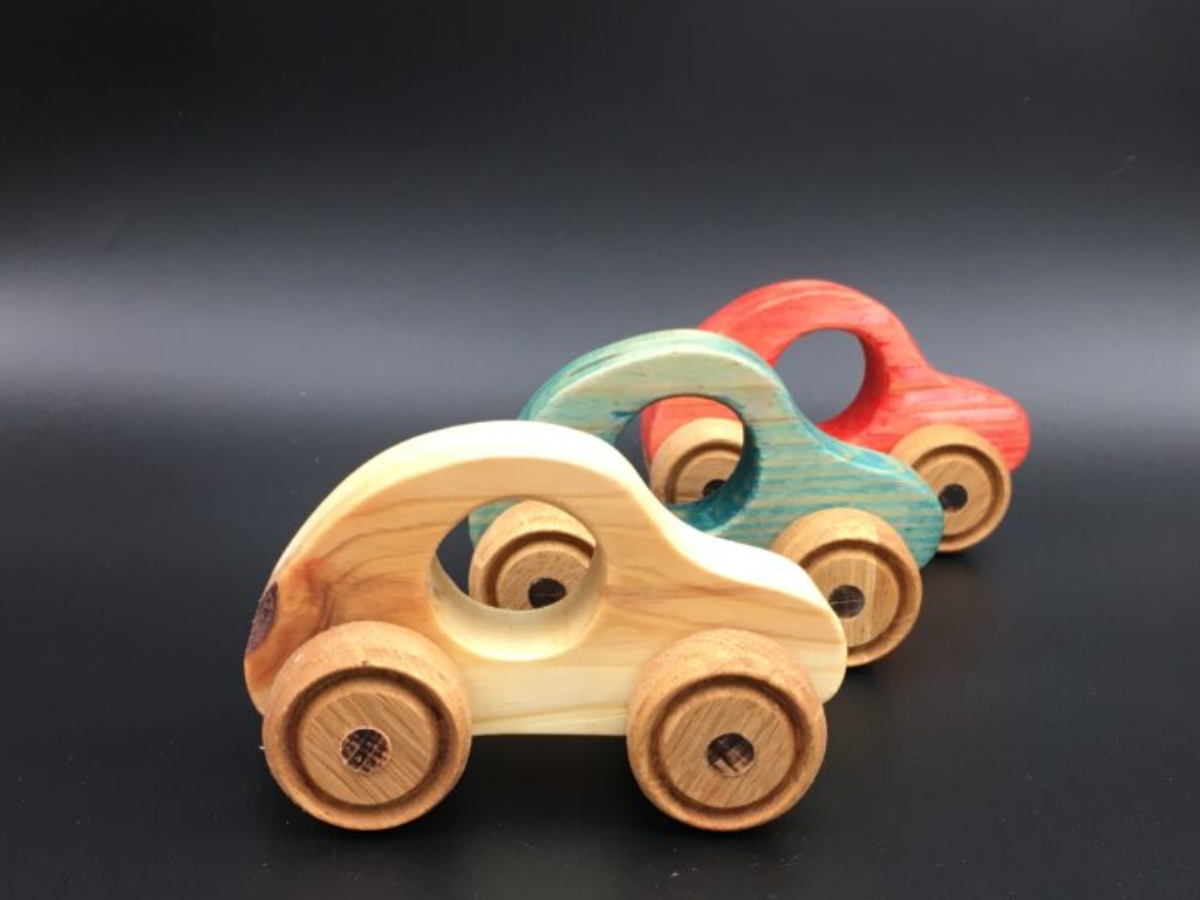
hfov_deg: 45.7
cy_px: 572
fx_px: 1421
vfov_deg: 34.9
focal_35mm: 41
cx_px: 645
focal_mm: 4.15
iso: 32
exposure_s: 1/33
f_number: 2.2
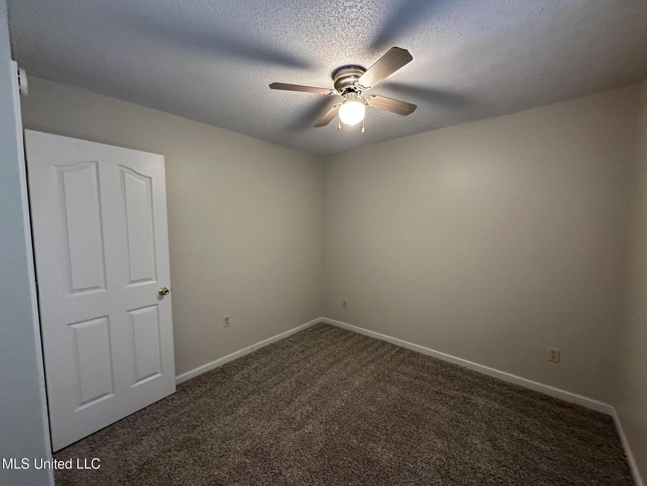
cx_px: 324
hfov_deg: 102.1
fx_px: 262
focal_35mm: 14
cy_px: 243
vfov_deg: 85.7
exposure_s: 1/60
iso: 640
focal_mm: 2.22
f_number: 2.2
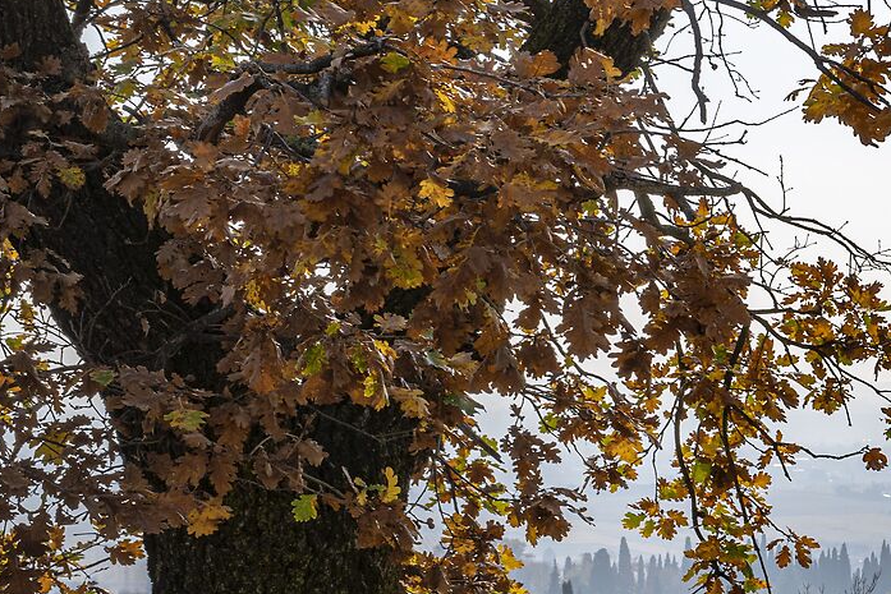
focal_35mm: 119
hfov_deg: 15.6
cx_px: 1415
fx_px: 2939
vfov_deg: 11.4
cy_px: 575
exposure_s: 1/200
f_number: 9
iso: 64
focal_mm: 34.5
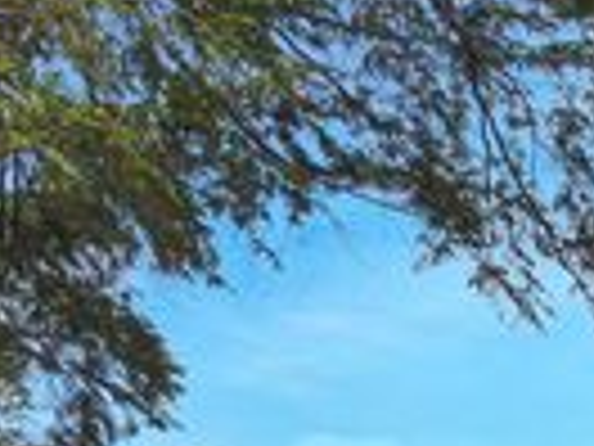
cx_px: 828
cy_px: 714
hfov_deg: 19.4
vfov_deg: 14.8
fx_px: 1562
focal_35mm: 91
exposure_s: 1/800
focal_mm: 12.3
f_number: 2.8
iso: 180
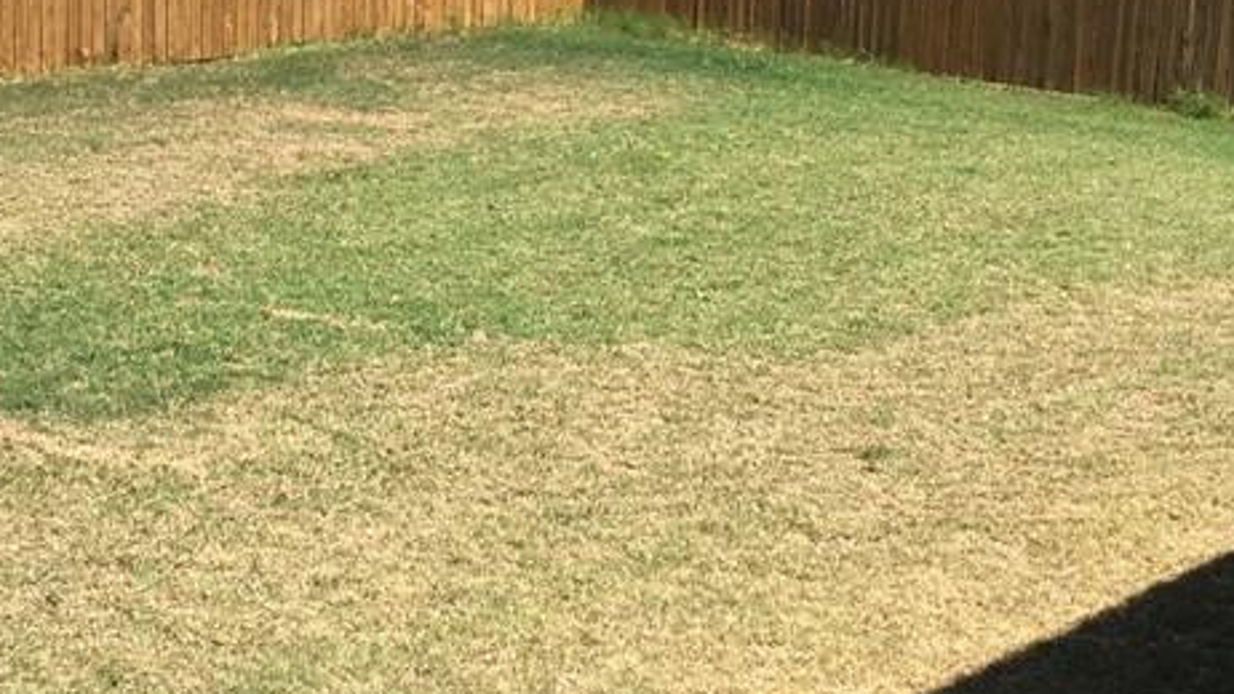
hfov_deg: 30.0
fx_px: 2291
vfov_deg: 17.2
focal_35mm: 70
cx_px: 473
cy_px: 304
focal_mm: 4.15
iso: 25
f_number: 2.2
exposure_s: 1/1166
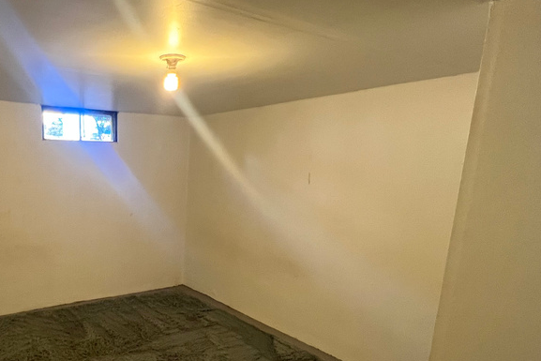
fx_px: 361
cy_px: 237
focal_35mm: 24
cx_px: 128
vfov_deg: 52.3
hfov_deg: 68.4
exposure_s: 1/60
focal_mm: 1.57
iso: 500
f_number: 1.8
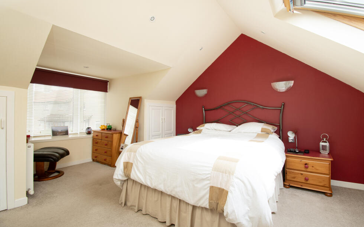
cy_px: 106
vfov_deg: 71.2
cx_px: 184
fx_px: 159
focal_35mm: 16
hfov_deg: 97.8
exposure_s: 1/40
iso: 320
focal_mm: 10
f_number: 9
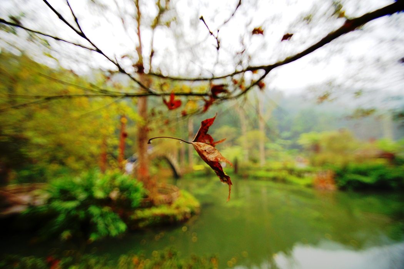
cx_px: 202
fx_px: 168
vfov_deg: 77.3
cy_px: 134
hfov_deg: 100.4
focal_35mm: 15
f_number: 3.5
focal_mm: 10
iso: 250
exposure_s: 1/30
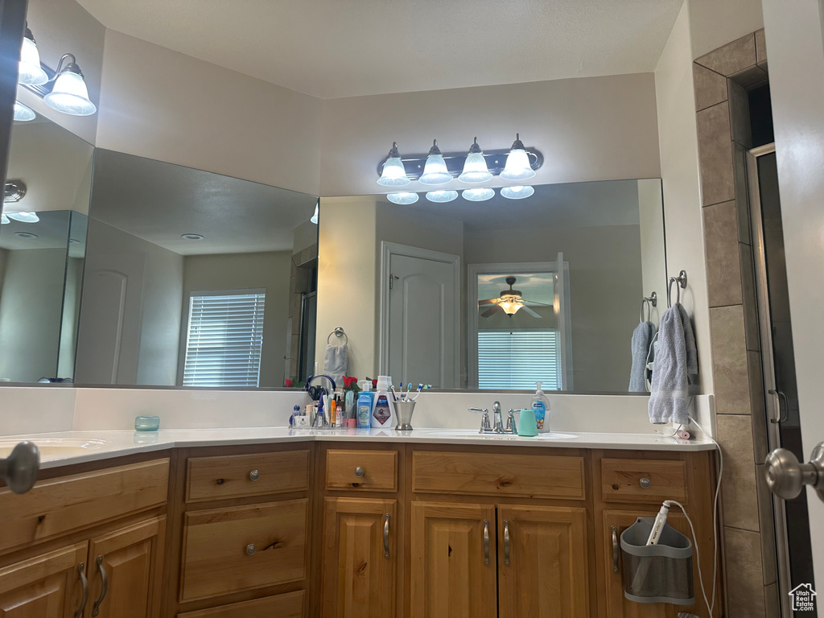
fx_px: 571
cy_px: 309
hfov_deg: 71.6
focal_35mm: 24
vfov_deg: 56.8
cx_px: 412
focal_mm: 6.86
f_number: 1.78
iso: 100
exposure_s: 1/120
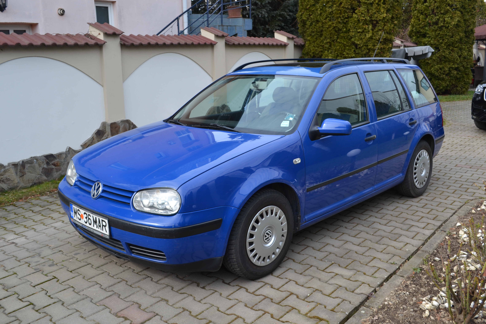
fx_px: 445
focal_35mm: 33
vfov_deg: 40.0
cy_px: 162
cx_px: 243
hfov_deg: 57.2
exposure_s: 1/160
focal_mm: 22
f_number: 6.3
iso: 100
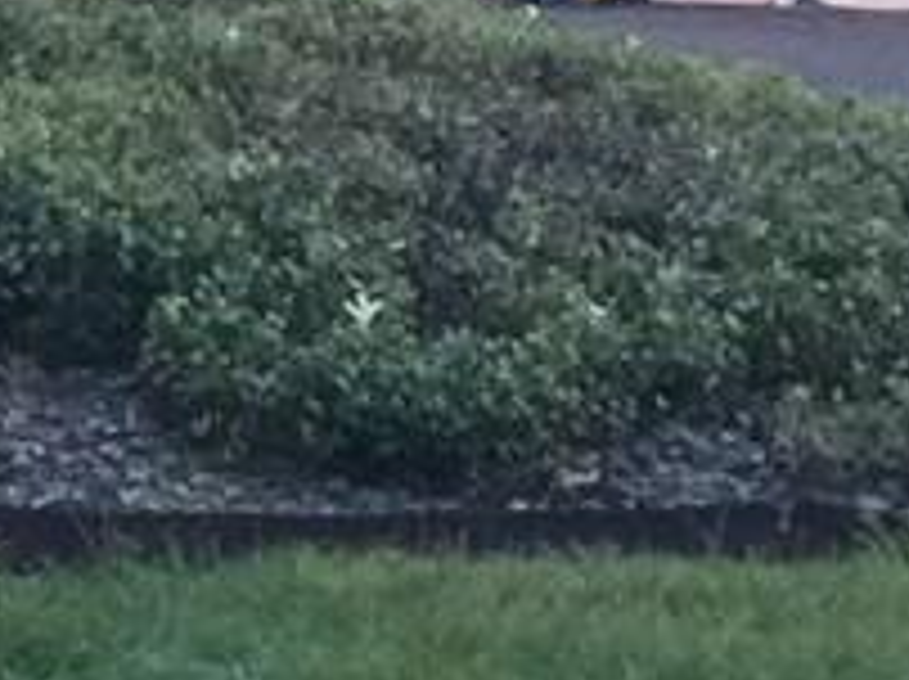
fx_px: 6033
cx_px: -387
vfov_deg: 6.0
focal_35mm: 230
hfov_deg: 8.5
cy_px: -1256
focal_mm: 4.15
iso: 64
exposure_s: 1/4
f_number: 2.2
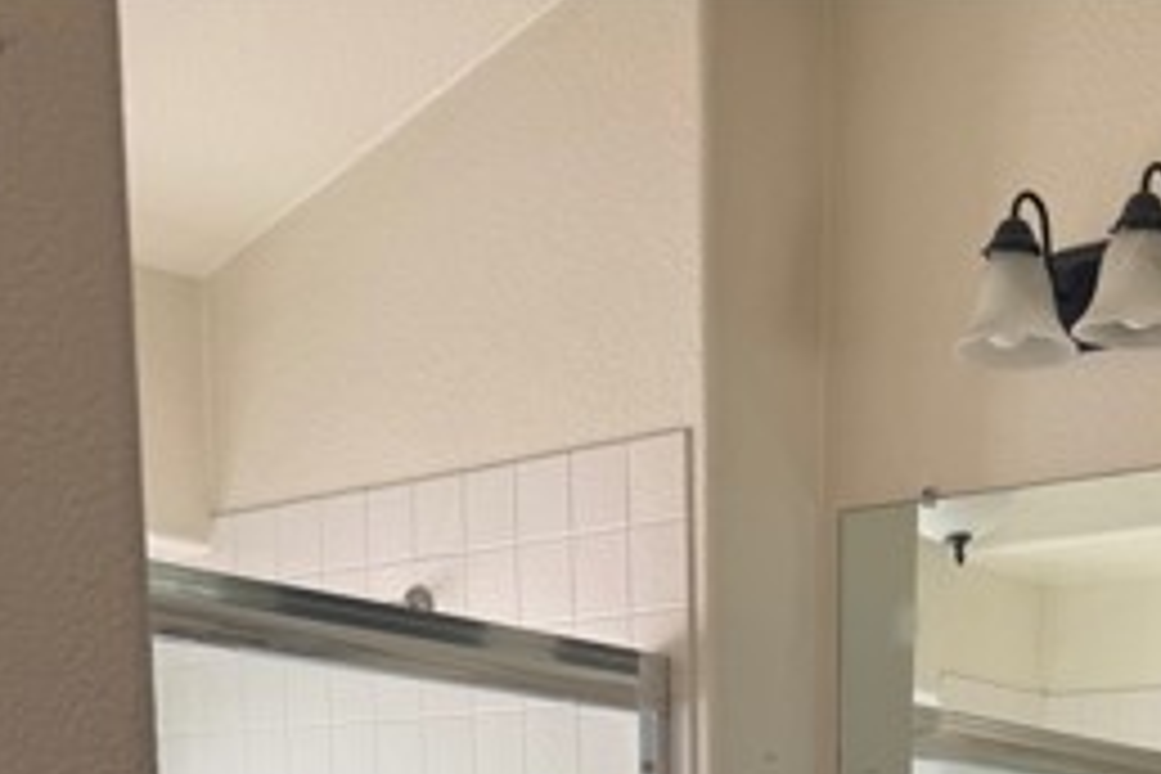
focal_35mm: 62
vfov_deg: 17.5
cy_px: 1422
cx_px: 958
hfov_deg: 31.4
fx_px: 1999
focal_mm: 6.76
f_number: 1.78
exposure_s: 1/121
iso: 64
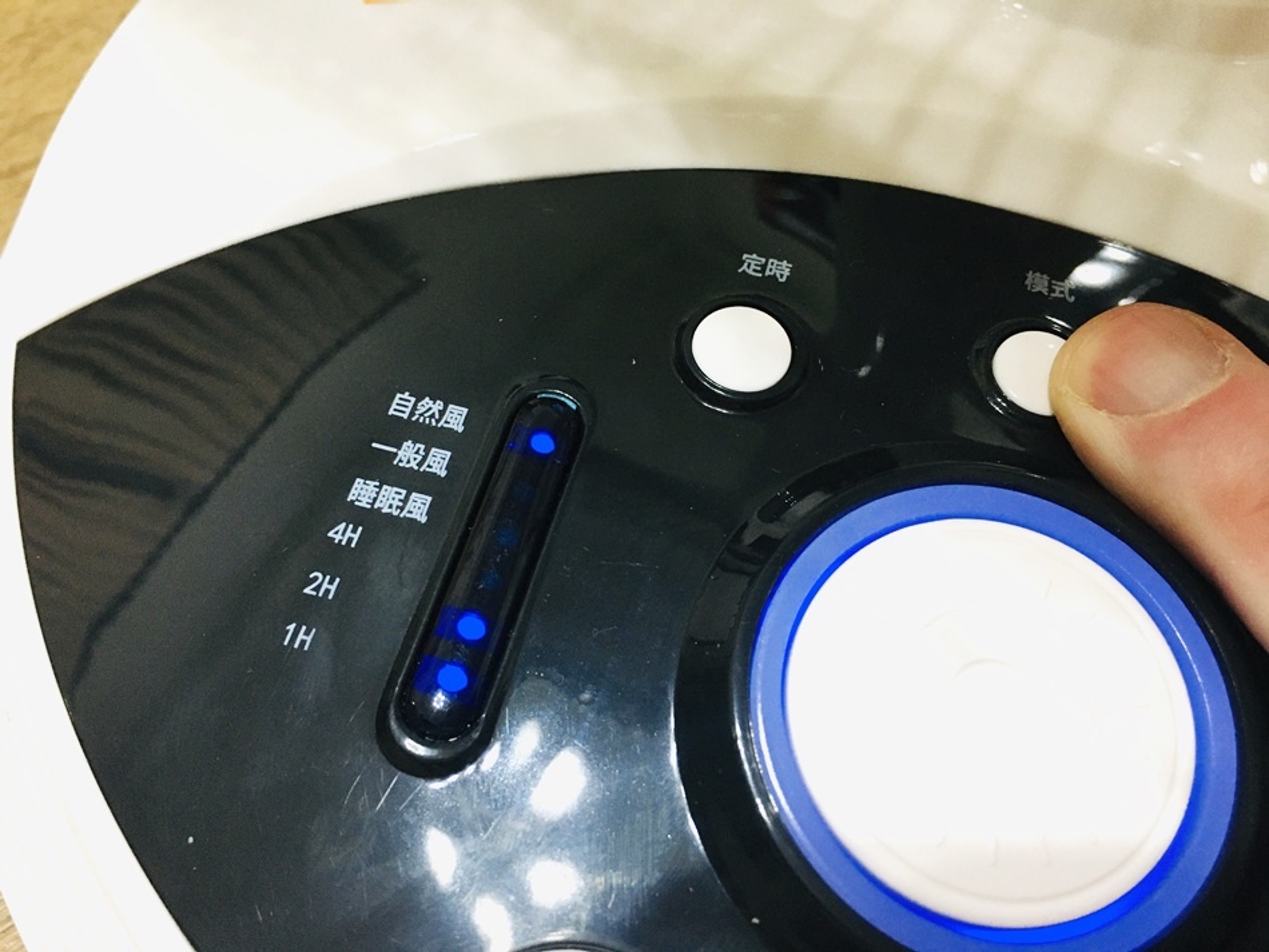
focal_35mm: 29
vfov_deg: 48.2
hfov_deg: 61.6
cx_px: 634
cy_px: 476
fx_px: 1063
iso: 160
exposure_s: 1/30
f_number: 2.2
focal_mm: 4.15
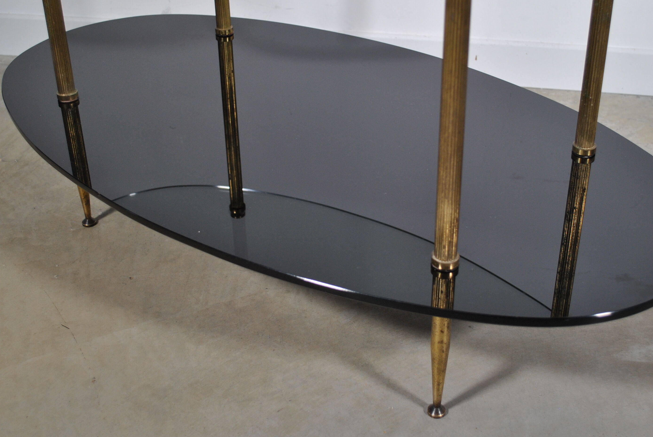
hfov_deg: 39.5
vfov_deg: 27.0
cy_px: 186
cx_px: 346
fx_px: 908
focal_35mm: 50
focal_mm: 24
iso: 220
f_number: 4
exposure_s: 1/30
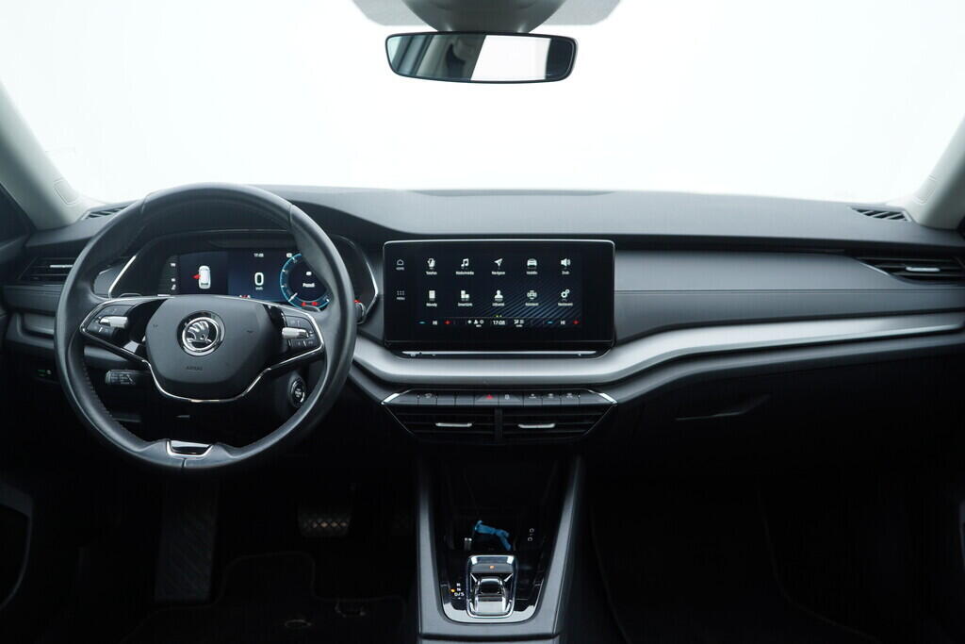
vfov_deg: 36.9
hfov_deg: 53.1
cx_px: 482
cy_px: 322
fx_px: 965
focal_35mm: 36
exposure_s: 1/40
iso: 125
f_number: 2.8
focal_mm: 24
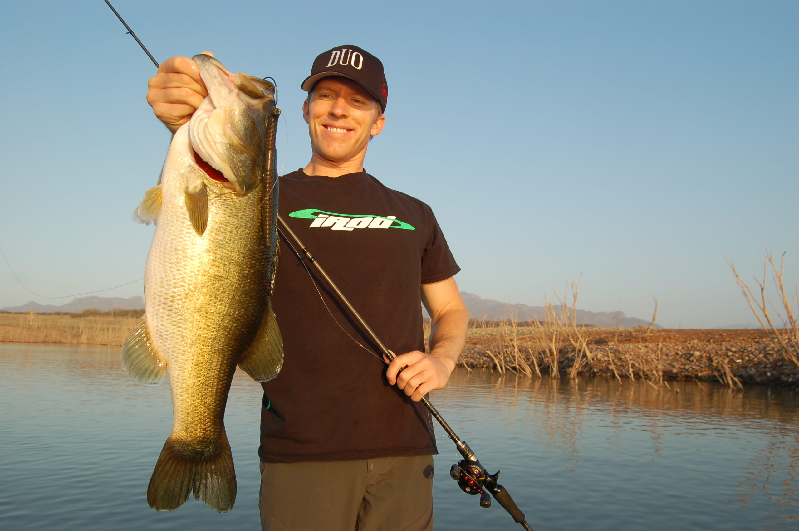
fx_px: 632
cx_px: 400
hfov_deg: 64.6
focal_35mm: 28
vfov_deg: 45.6
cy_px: 266
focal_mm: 19
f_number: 8
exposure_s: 1/250
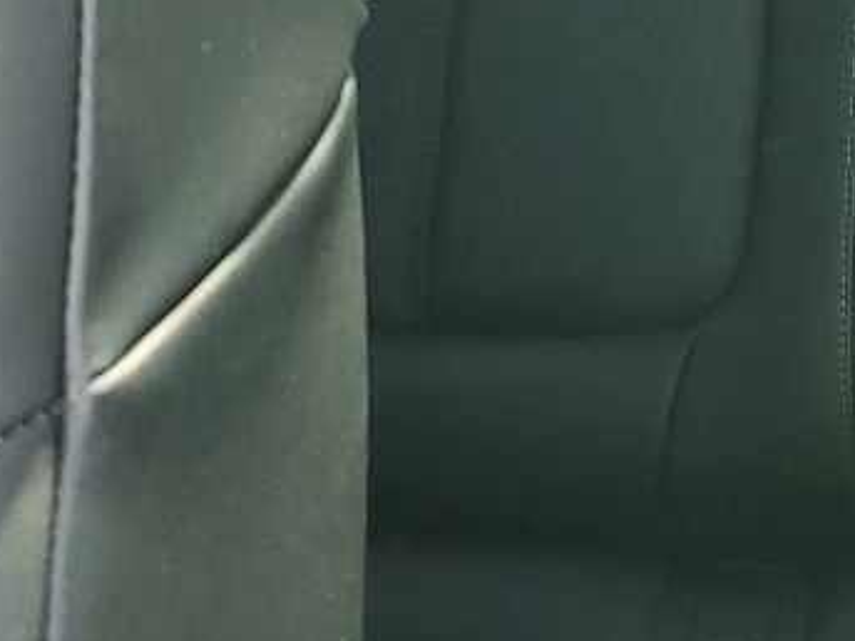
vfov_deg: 12.0
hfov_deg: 15.8
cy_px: -122
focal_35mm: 121
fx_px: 2989
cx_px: 937
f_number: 1.5
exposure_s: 1/50
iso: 76
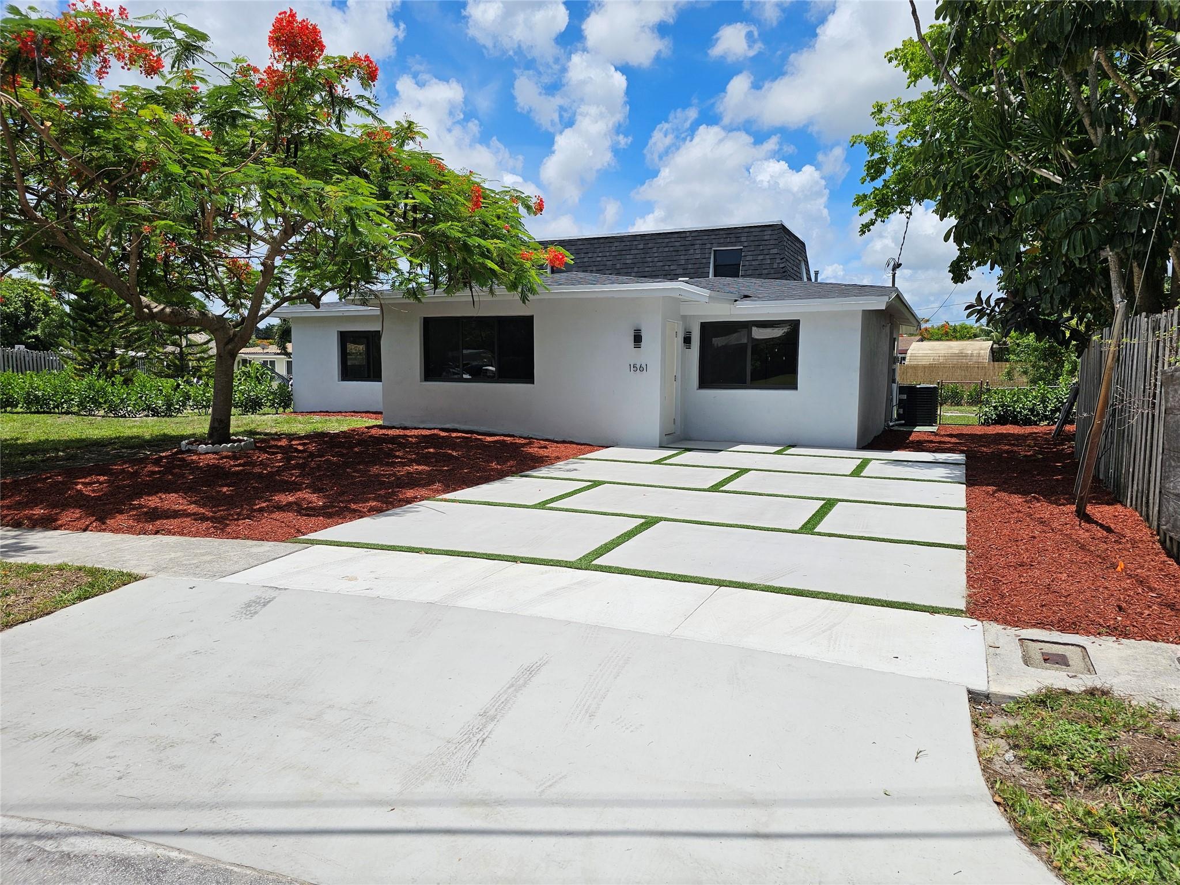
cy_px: 442
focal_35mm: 23
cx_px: 590
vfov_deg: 58.9
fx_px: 784
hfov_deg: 73.9
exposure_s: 1/1628
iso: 10
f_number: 1.7
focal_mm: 6.3
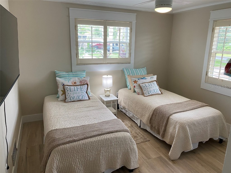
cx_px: 116
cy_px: 86
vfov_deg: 53.1
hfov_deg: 67.3
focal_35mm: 26
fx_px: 174
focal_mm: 4.25
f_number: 1.8
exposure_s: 1/60
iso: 80
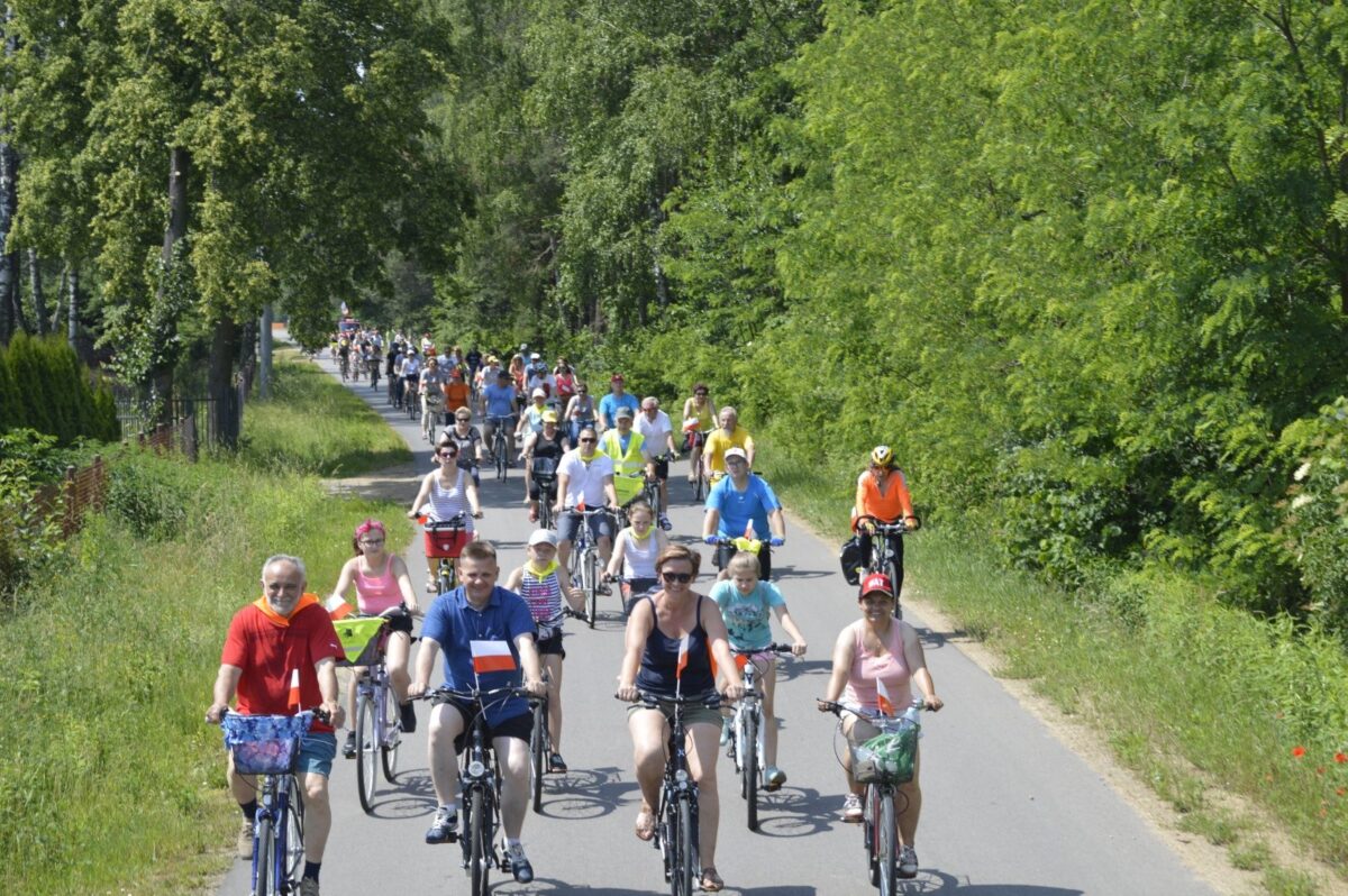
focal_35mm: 78
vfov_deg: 17.5
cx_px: 674
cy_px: 448
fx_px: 2918
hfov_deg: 26.0
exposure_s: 1/200
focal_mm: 52
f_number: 7.1
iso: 100
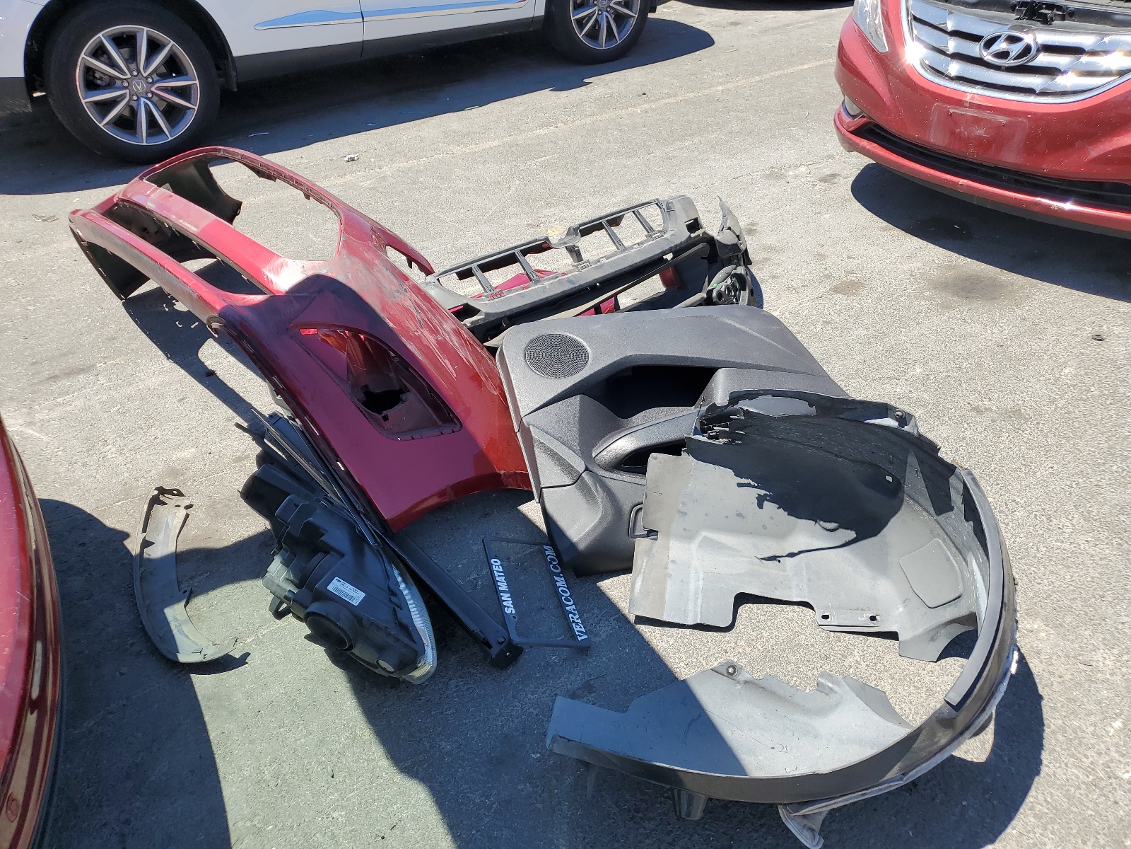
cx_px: 566
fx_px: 849
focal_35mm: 26
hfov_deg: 67.3
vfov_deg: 53.1
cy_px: 424
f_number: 1.5
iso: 50
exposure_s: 1/1429
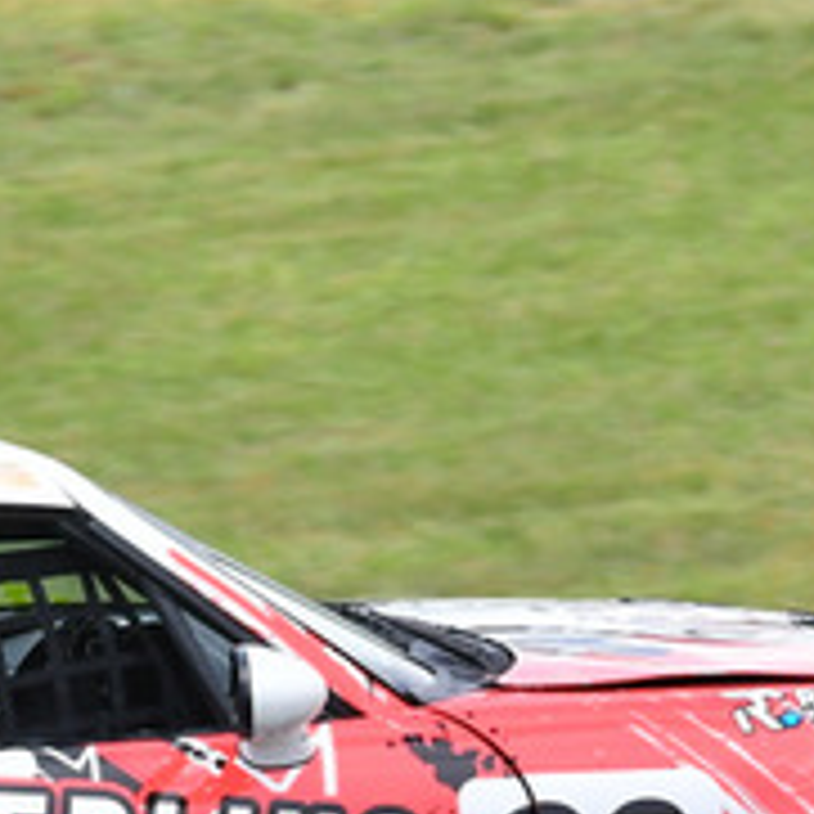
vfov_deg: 0.9
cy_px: 648
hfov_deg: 0.9
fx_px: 52597
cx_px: 126
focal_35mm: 1977
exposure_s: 1/640
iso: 800
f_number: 11
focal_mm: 350
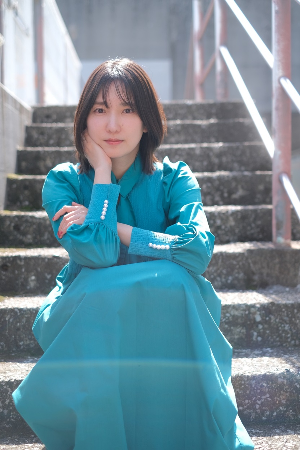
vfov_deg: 37.5
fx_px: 662
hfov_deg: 25.5
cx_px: 150
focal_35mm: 53
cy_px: 225
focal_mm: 35
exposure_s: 1/850
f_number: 2
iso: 160
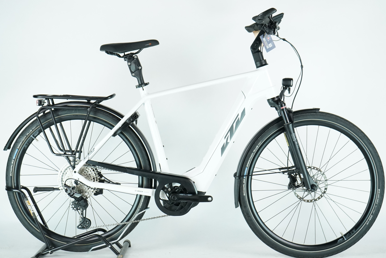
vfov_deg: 20.9
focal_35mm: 65
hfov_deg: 31.0
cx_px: 194
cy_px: 138
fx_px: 697
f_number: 5.6
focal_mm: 59
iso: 2500
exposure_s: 1/200
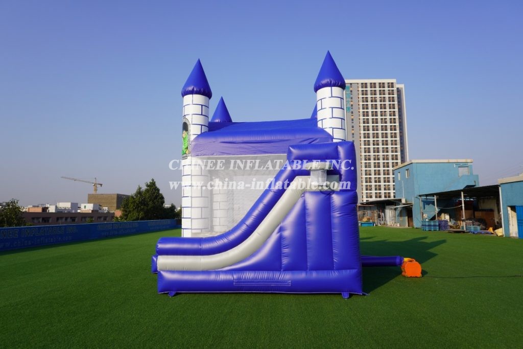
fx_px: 349
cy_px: 174
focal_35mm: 24
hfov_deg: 73.7
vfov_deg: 53.1
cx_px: 262
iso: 100
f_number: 10
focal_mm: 16
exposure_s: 1/160
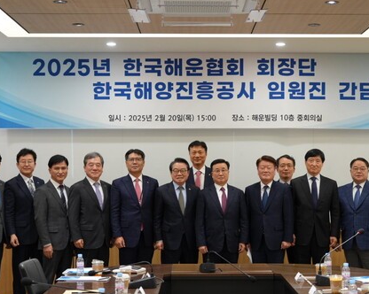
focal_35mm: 80
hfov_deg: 23.9
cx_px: 191
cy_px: 170
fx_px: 873
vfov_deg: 19.1
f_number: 4
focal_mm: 59
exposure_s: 1/160
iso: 1600
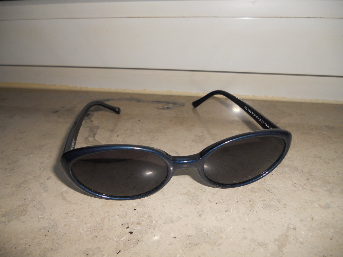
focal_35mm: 27
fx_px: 268
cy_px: 128
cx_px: 172
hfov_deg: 65.3
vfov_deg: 51.4
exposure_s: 1/25
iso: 100
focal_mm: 4.9
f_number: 8
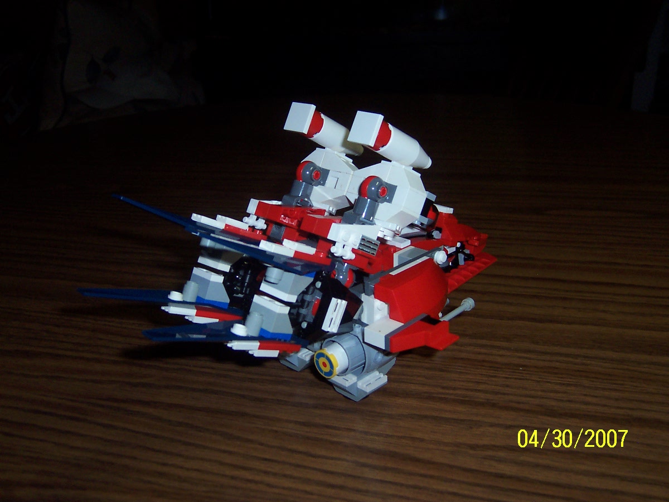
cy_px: 251
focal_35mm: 36
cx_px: 334
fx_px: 696
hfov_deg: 51.4
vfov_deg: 39.7
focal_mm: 5.6
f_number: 2.8
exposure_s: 1/60
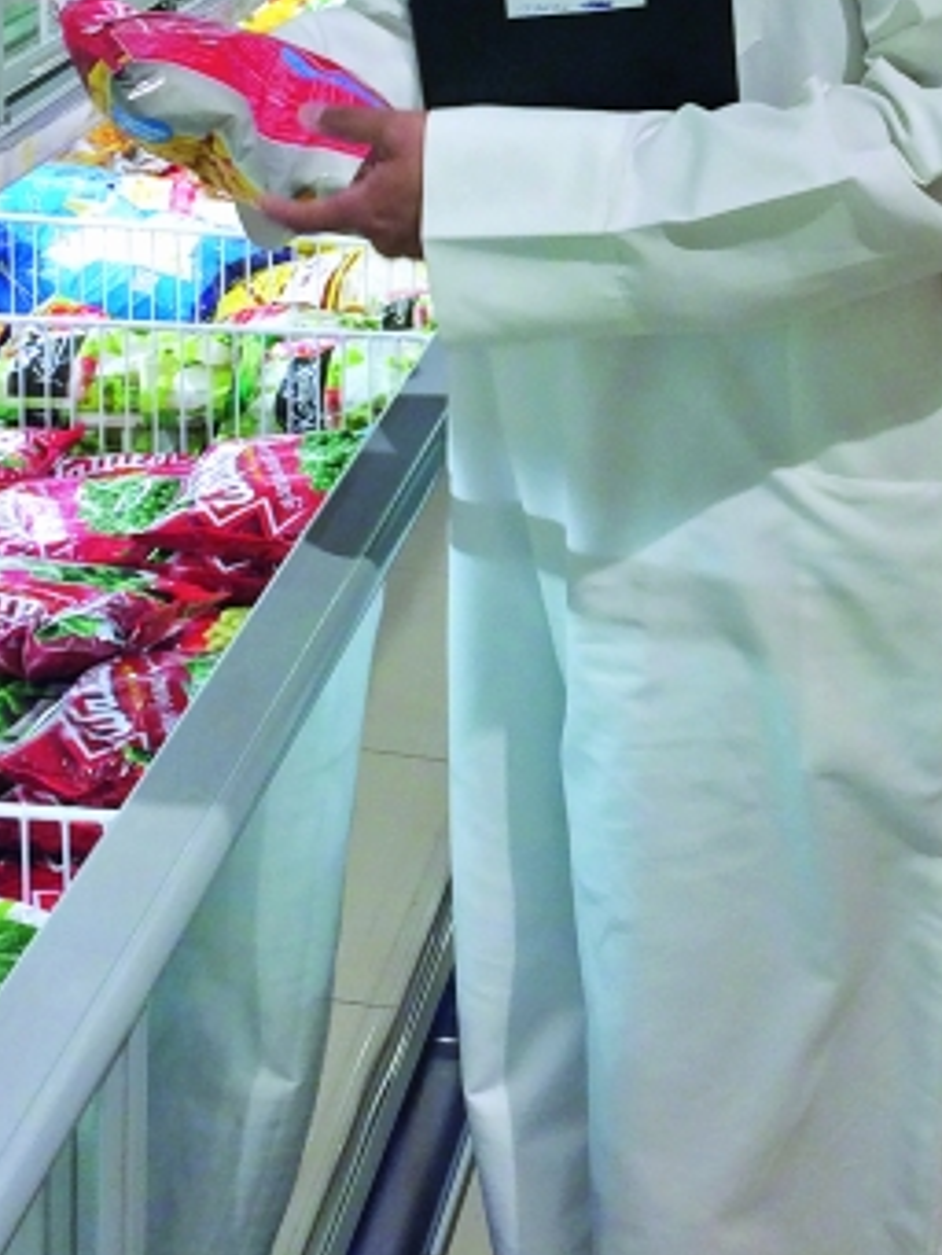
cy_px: 210
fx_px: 3082
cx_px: 787
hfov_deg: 17.2
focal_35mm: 85
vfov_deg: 22.6
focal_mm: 4.15
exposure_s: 1/100
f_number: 2.2
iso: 64
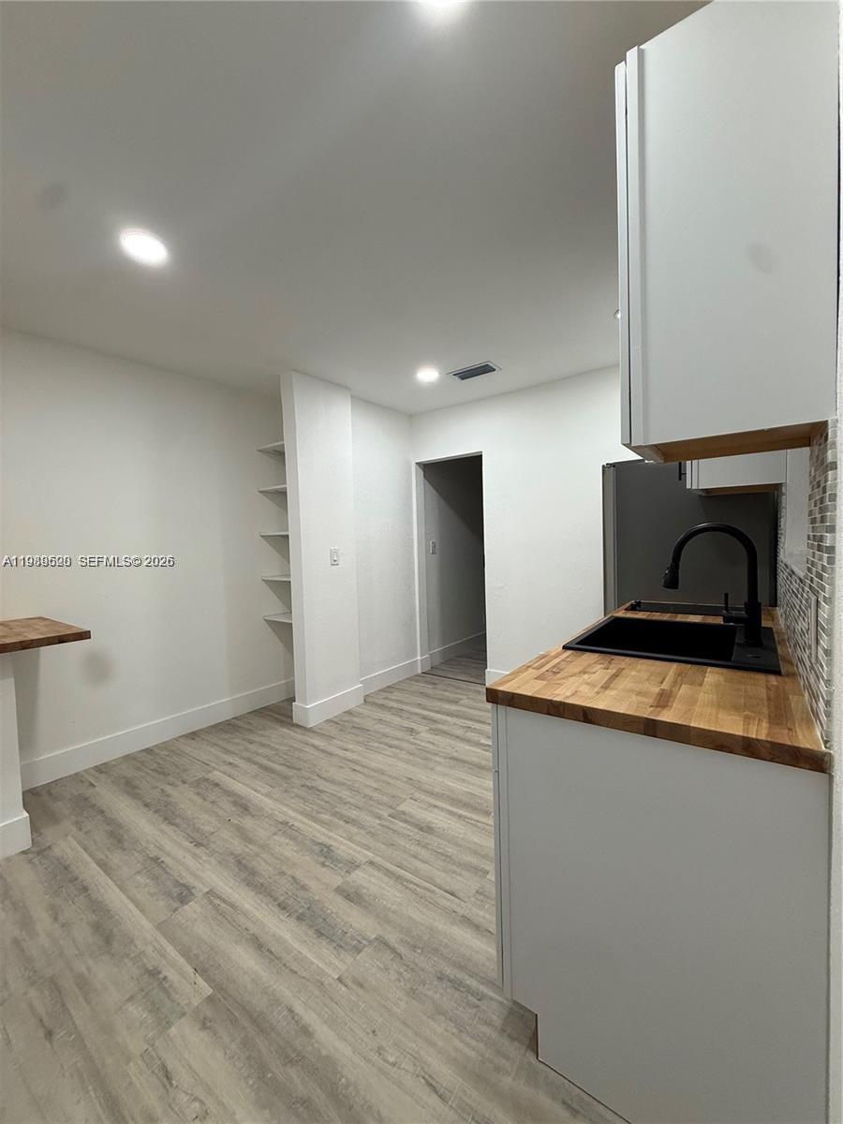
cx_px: 422
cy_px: 562
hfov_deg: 85.7
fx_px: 455
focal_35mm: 14
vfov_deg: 102.1
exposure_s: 1/120
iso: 200
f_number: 2.2
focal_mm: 2.22
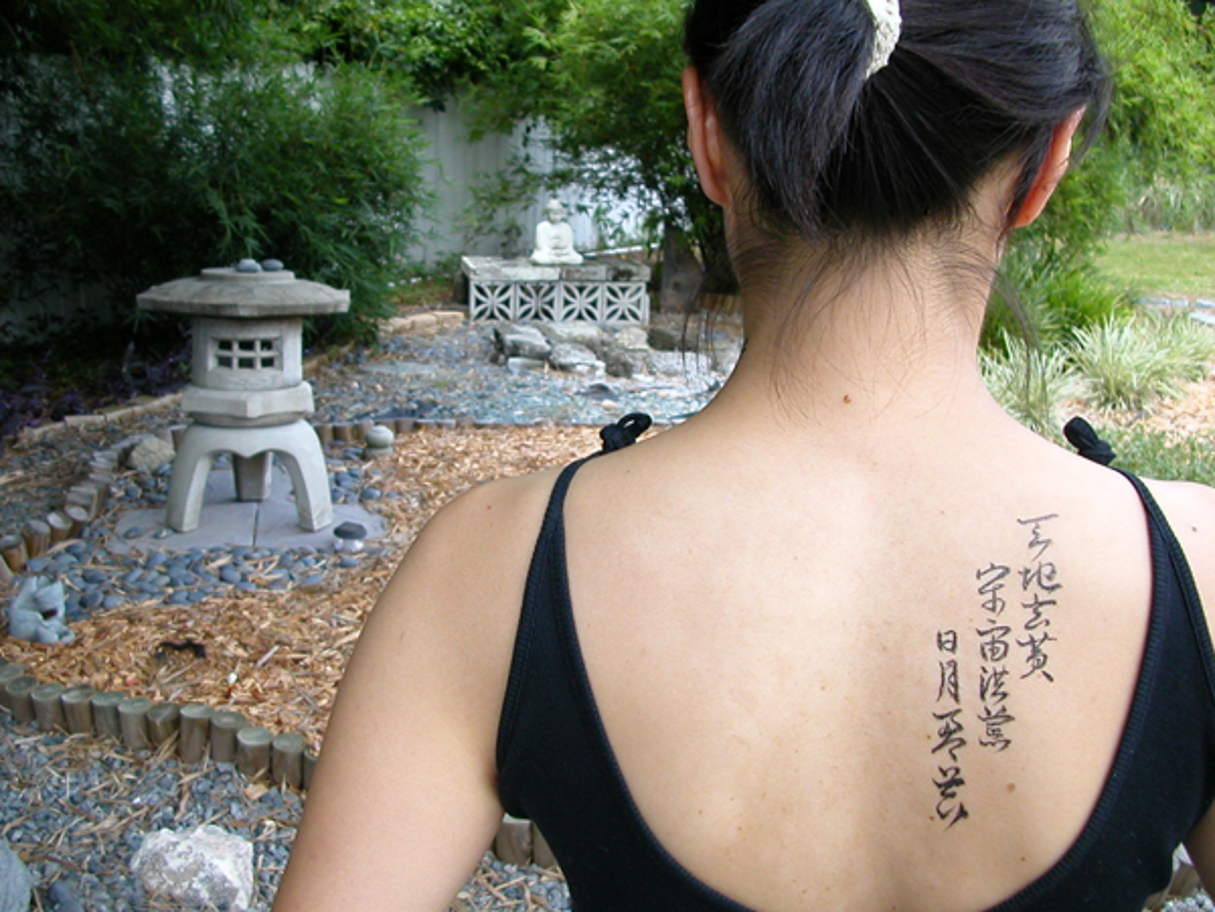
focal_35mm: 37
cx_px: 608
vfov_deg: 38.7
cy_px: 456
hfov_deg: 50.1
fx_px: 1299
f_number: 2.7
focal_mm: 5.6
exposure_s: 1/224
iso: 100
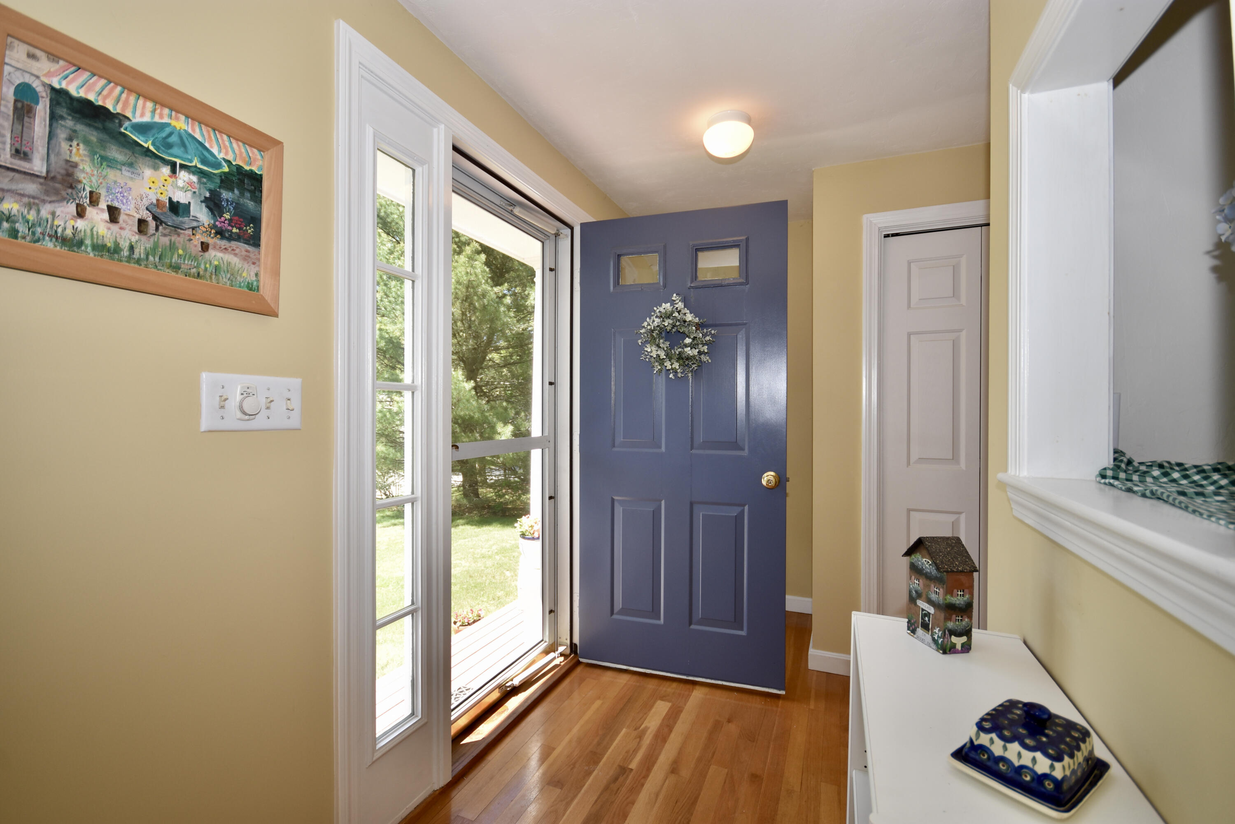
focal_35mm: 15
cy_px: 412
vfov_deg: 77.3
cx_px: 618
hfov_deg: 100.4
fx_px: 515
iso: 200
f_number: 5
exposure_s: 1/100
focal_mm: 10
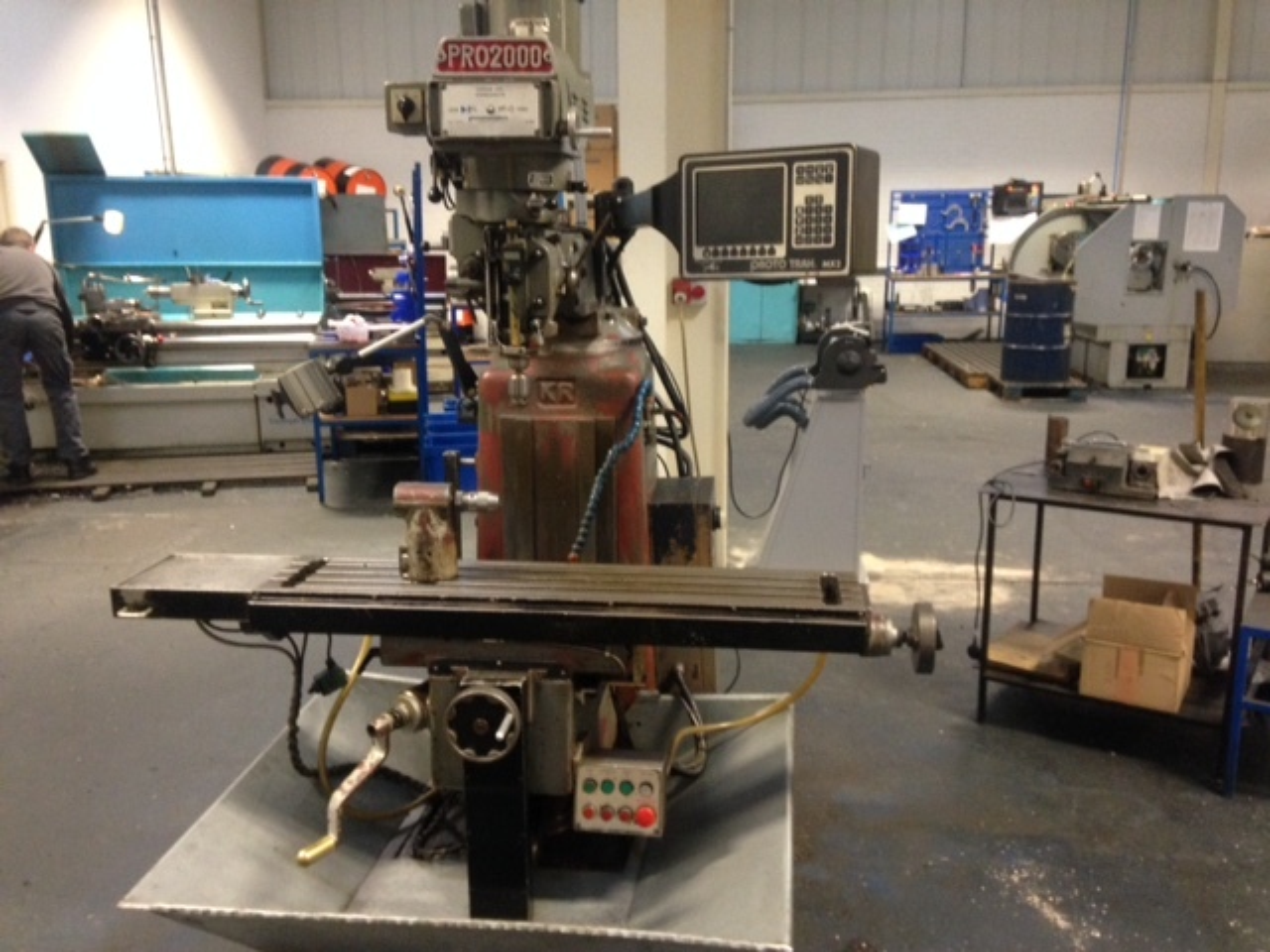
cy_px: 476
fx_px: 1211
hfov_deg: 55.4
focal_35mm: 33
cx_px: 635
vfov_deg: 42.9
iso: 320
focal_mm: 4.12
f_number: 2.4
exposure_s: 1/20
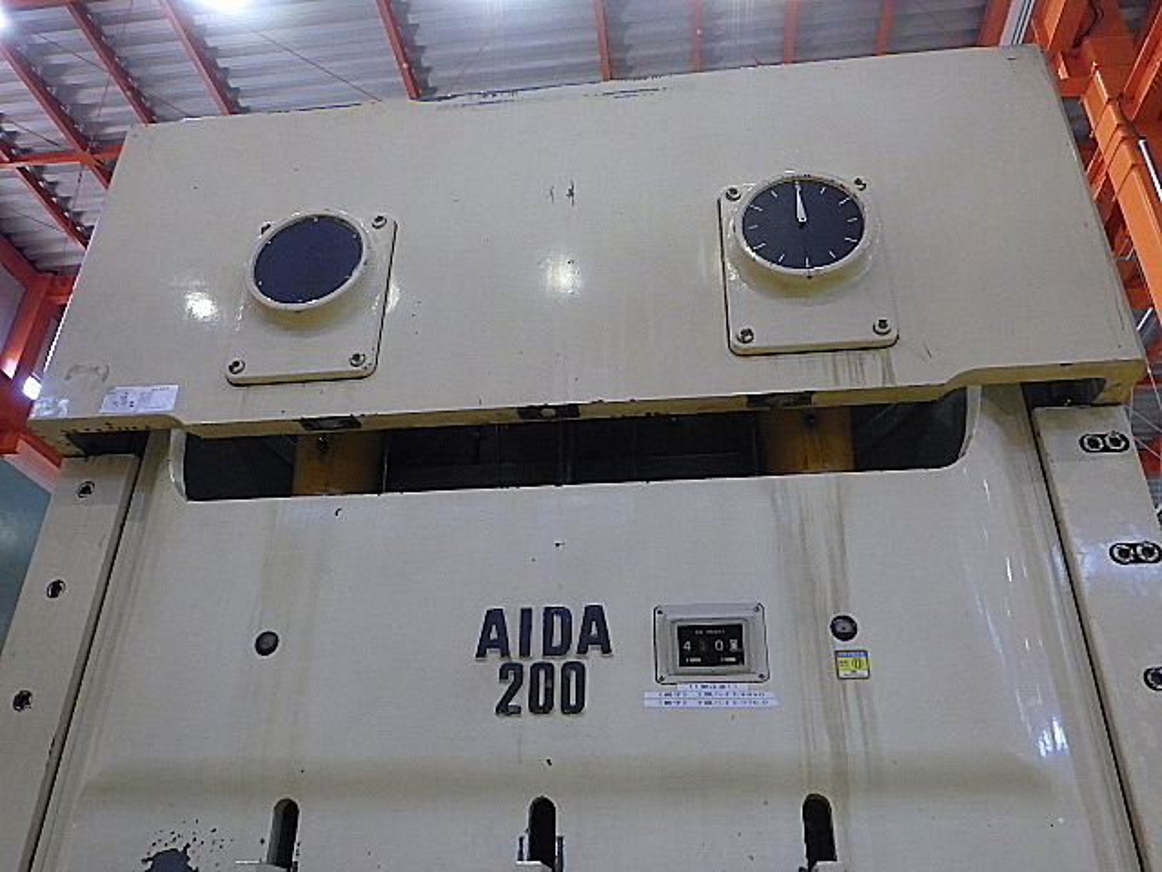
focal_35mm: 28
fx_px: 940
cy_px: 436
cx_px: 581
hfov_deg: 63.4
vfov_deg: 49.7
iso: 500
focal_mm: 5
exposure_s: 1/45
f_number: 3.5
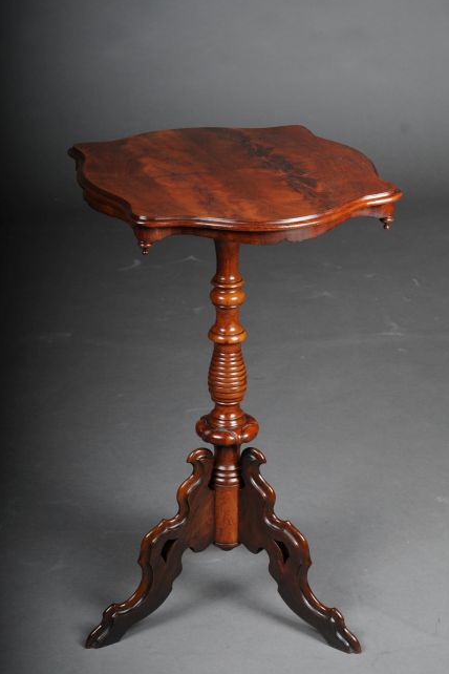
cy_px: 336
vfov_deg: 23.1
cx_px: 224
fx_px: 1646
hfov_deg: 15.5
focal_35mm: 88
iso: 250
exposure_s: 1/250
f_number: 8
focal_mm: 58
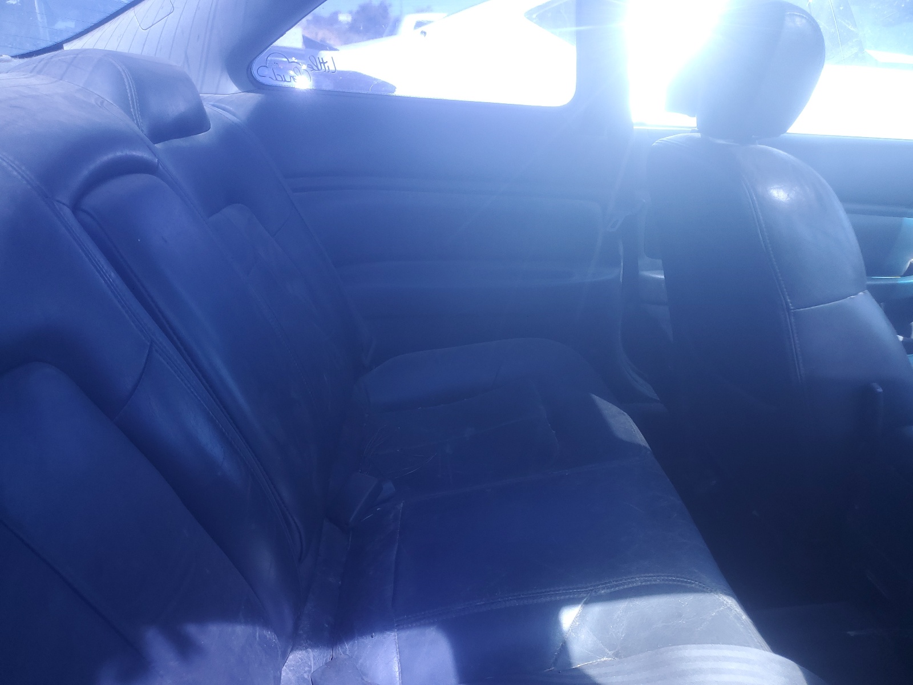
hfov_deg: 67.3
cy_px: 342
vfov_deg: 53.1
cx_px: 456
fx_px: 686
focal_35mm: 26
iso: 53
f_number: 1.5
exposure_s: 1/50
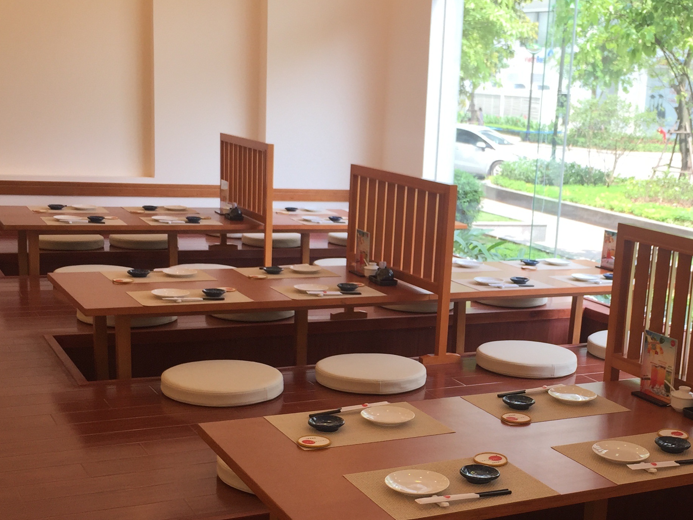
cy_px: 342
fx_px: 1021
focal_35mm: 51
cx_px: 493
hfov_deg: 36.9
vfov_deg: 28.4
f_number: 2.2
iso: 32
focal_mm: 4.15
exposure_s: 1/132
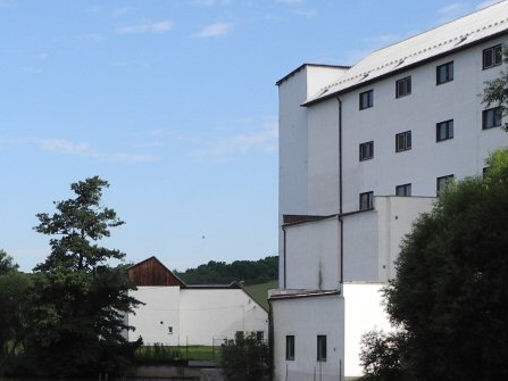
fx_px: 1262
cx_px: -28
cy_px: 378
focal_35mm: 86
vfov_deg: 16.8
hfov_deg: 21.7
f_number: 3.2
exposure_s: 1/898
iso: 100
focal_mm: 6.8
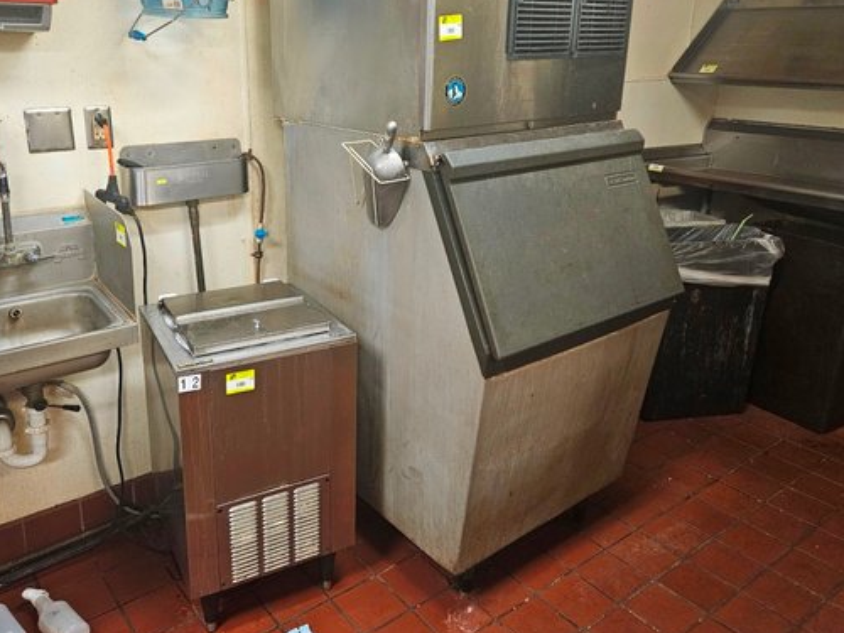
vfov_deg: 47.8
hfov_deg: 61.3
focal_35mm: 29
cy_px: 242
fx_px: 707
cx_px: 354
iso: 640
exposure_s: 1/60
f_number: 1.8
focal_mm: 5.4
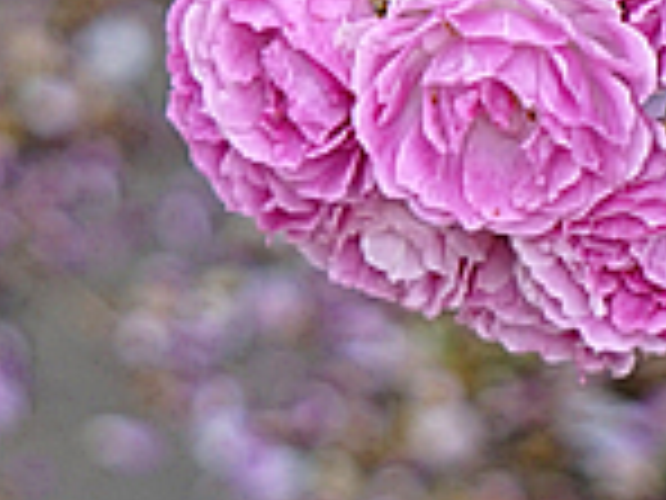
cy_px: -153
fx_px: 8265
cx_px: 760
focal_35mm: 430
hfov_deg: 4.6
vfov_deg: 3.5
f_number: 4.5
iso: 320
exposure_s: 1/160
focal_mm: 55
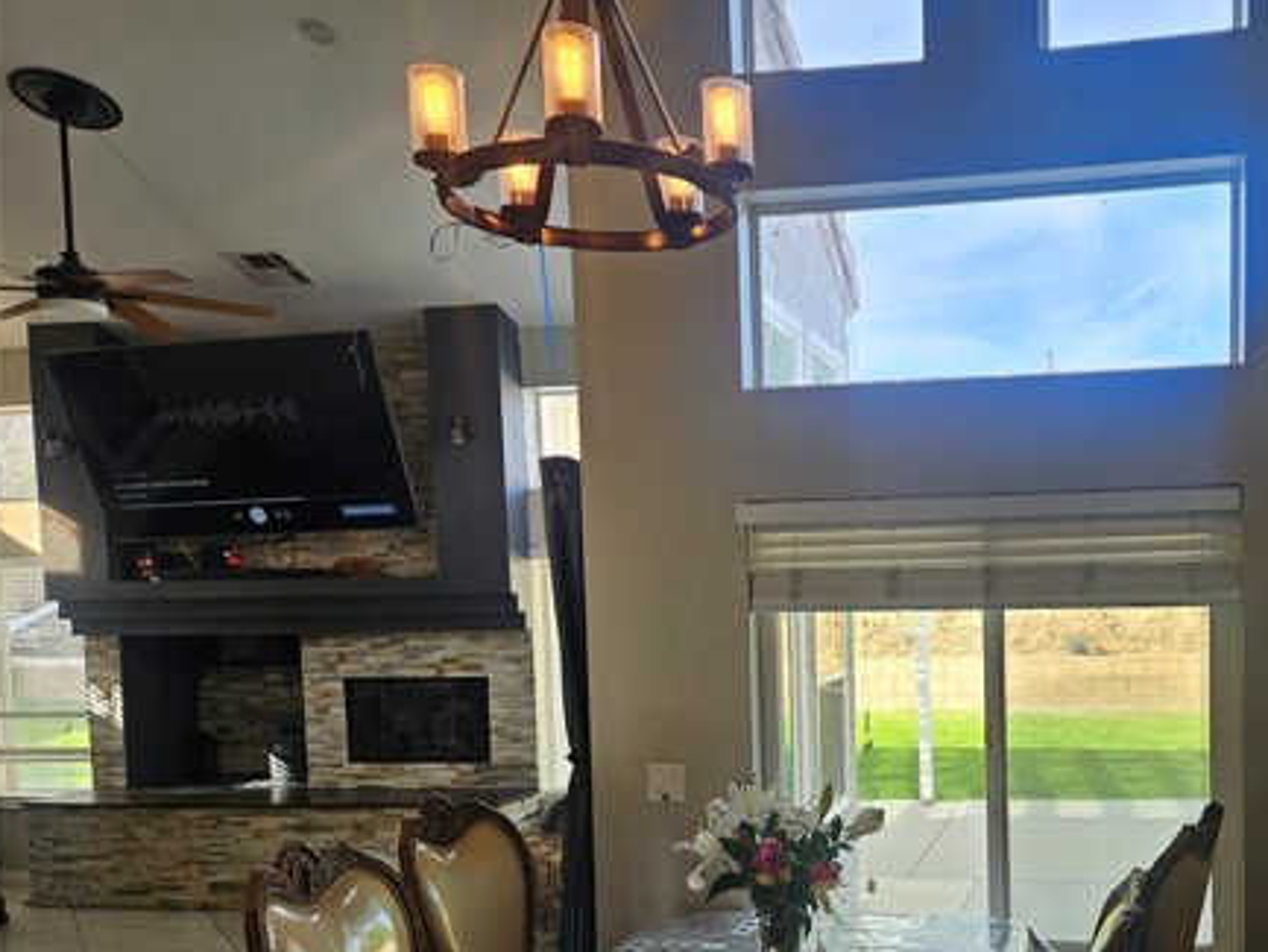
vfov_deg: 41.2
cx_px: 920
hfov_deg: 52.1
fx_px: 1246
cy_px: 650
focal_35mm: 34
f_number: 1.8
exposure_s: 1/120
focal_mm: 5.4
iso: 25
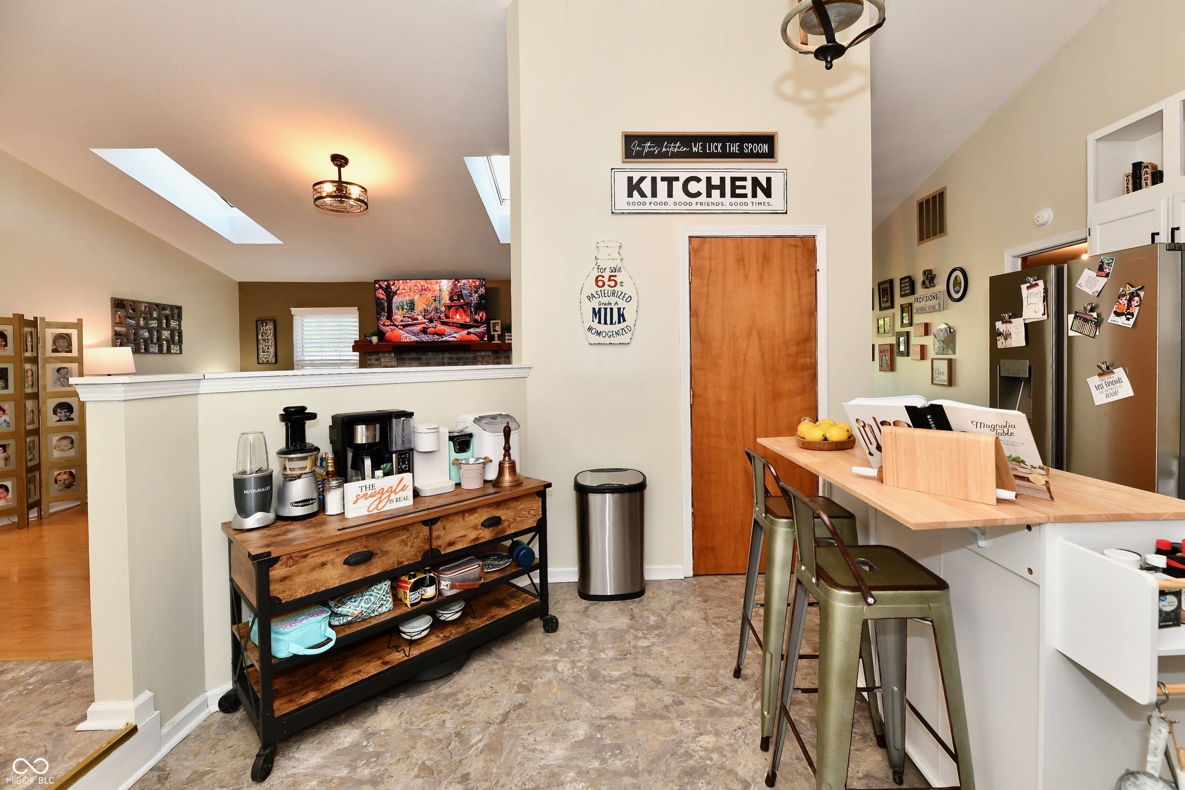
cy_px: 372
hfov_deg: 100.3
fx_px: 494
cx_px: 629
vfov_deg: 77.2
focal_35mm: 15
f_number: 6.3
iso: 640
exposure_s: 1/60
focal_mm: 14
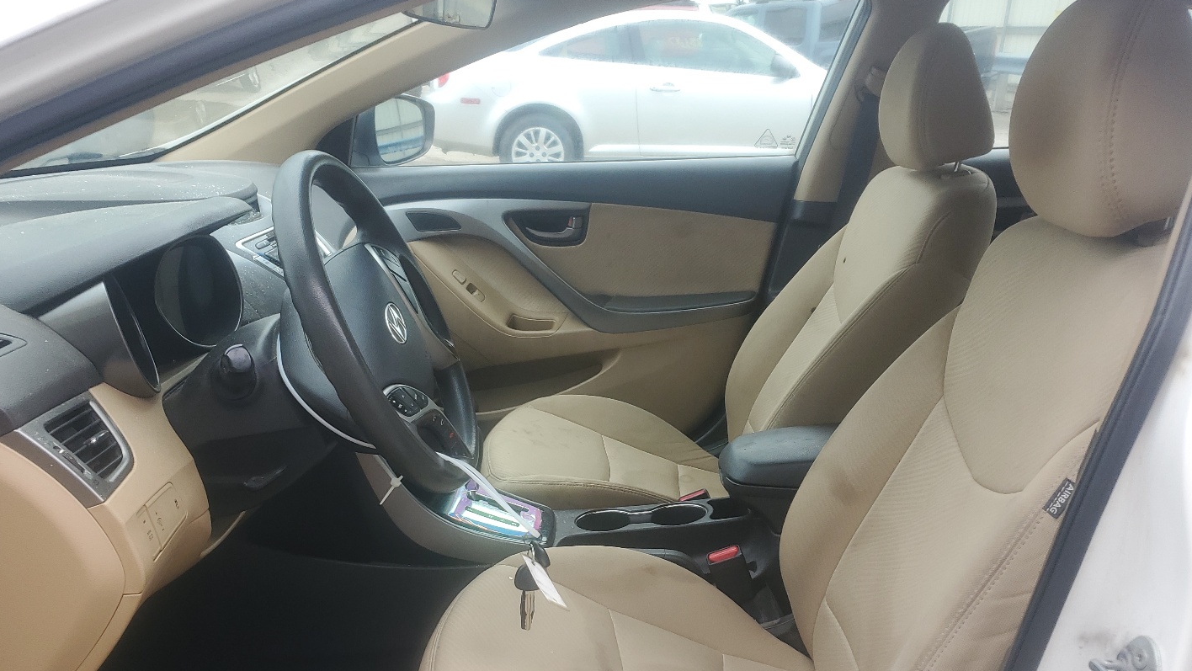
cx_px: 591
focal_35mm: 32
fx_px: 1012
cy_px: 493
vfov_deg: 36.0
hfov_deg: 61.0
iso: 50
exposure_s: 1/303
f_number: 1.5
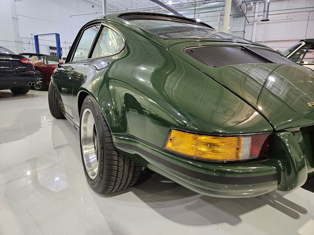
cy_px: 118
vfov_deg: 58.9
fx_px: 209
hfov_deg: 73.9
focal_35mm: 23
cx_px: 157
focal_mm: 5.4
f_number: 1.8
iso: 640
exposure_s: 1/60
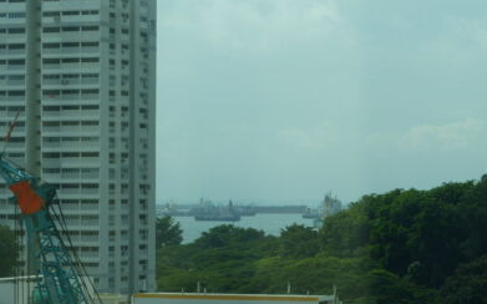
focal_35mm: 153
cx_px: 239
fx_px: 2030
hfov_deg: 13.7
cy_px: 186
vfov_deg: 8.6
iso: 100
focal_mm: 23.1
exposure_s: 1/400
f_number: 4
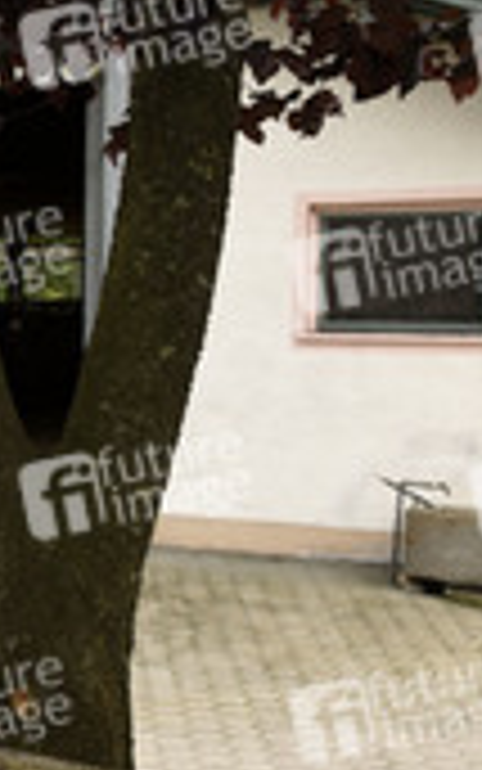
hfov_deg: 13.4
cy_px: 374
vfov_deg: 24.1
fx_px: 1806
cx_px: -435
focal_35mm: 86
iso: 640
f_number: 8
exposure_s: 1/160
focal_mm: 32
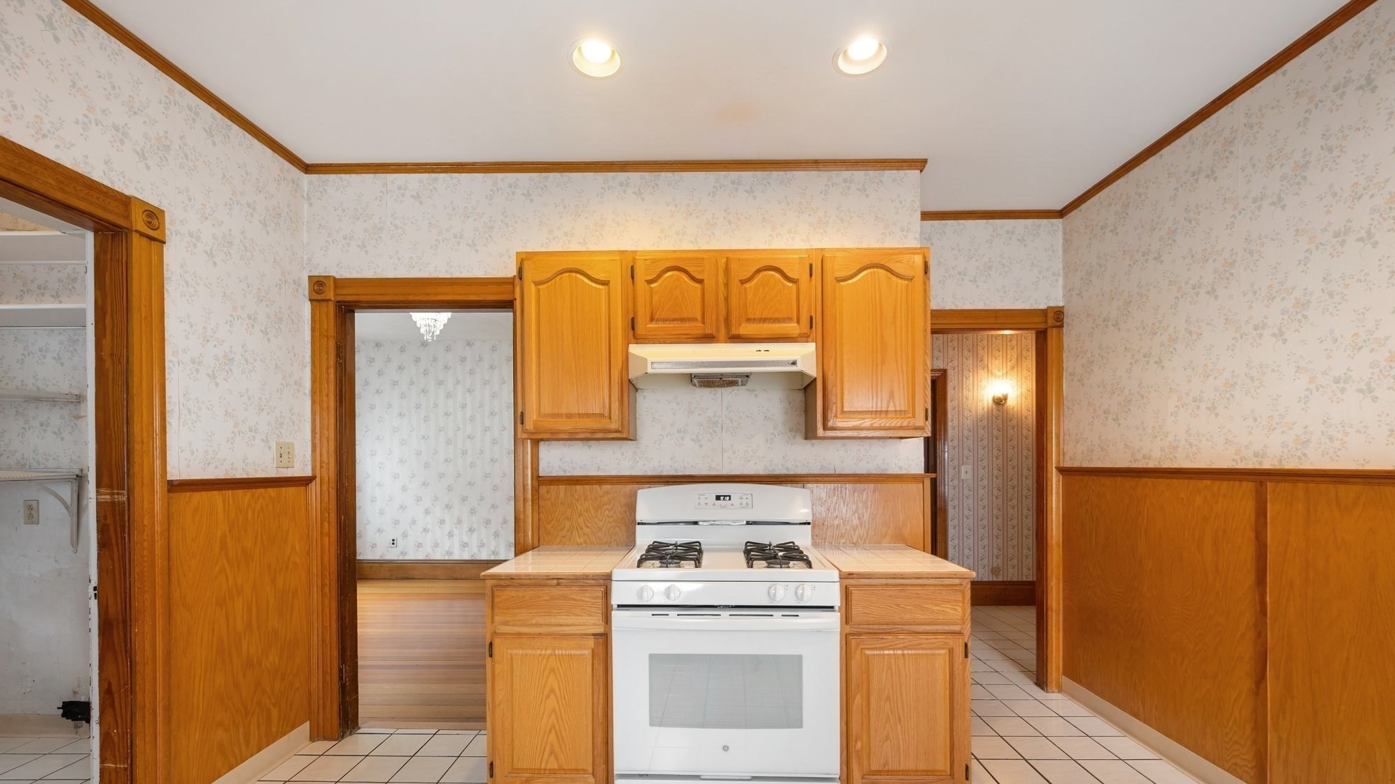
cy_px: 466
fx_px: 555
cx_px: 687
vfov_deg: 69.9
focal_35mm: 15
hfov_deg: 103.0
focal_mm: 14
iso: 500
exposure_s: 1/6
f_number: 7.1
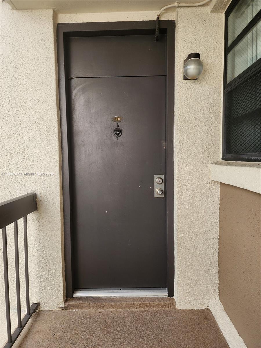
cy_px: 174
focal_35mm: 23
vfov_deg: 73.9
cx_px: 130
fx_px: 231
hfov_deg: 58.9
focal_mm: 6.4
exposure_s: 1/180
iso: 40
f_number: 1.8
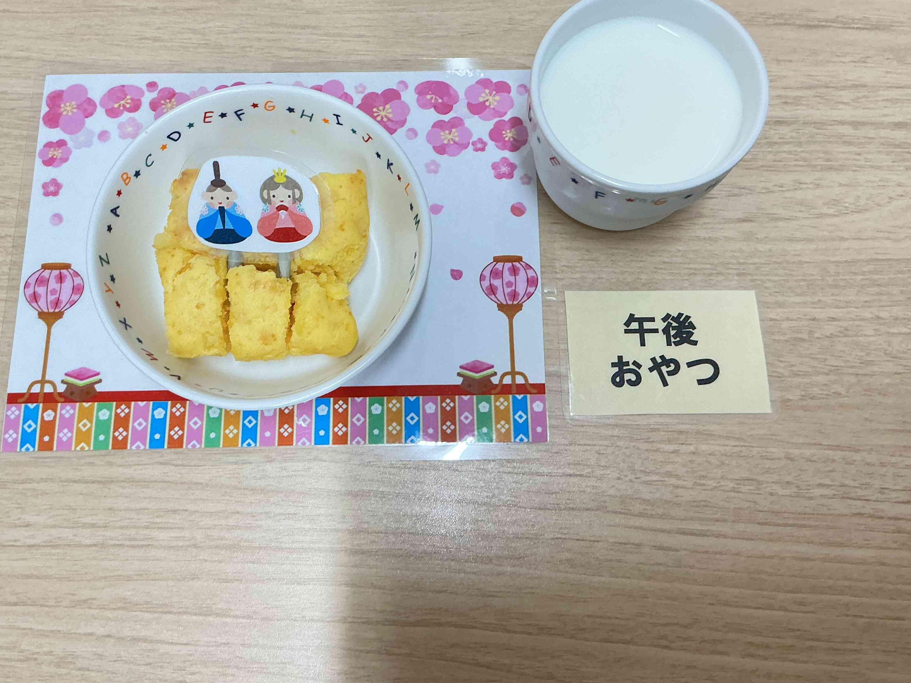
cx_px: 418
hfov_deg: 51.3
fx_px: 947
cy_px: 260
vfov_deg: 39.4
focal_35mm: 36
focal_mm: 3
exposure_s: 1/60
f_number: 1.8
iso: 64
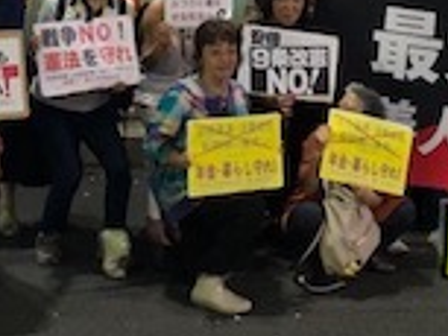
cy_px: -50
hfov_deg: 21.9
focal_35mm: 88
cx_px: 366
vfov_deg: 16.2
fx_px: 1140
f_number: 1.8
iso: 80
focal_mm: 3.99
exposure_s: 1/8
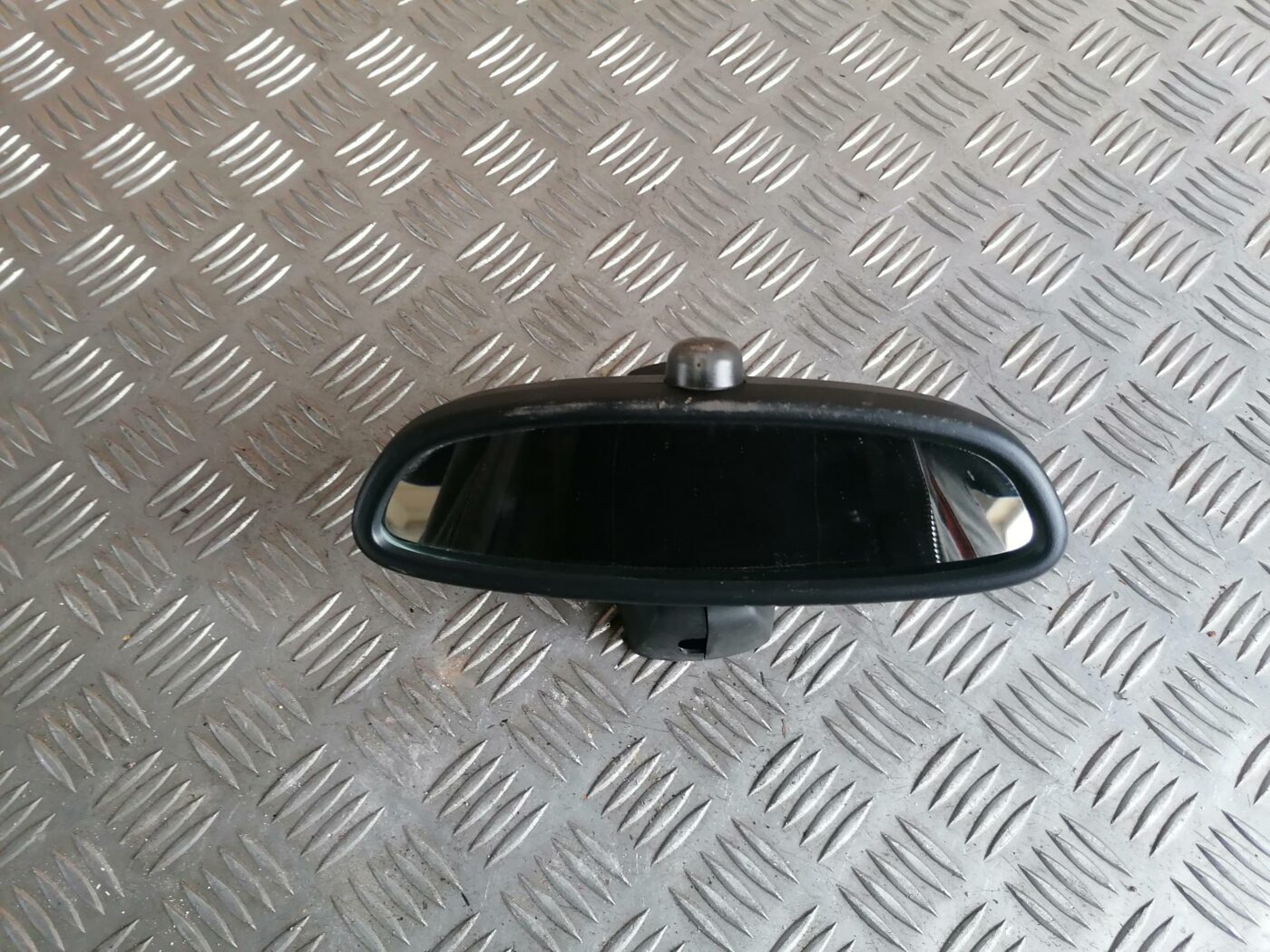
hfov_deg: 65.3
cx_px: 635
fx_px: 991
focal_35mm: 27
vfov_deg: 51.4
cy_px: 476
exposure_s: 1/33.3
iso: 160
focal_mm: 4.75
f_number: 1.8
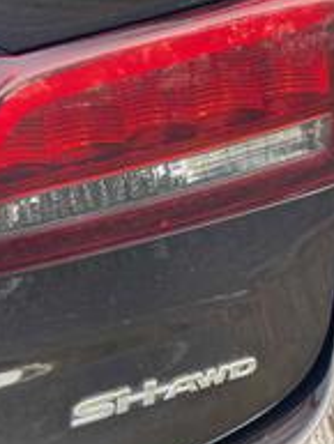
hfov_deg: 28.6
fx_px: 655
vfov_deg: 37.5
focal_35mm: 51
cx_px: 168
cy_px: 209
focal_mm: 4.2
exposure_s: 1/121
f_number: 1.6
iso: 64
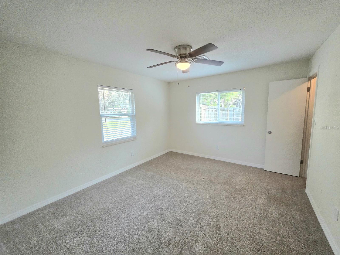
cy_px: 128
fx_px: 128
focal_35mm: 13
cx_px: 170
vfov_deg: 89.9
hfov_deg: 106.2
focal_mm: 2.2
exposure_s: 1/370
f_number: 1.9
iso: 400
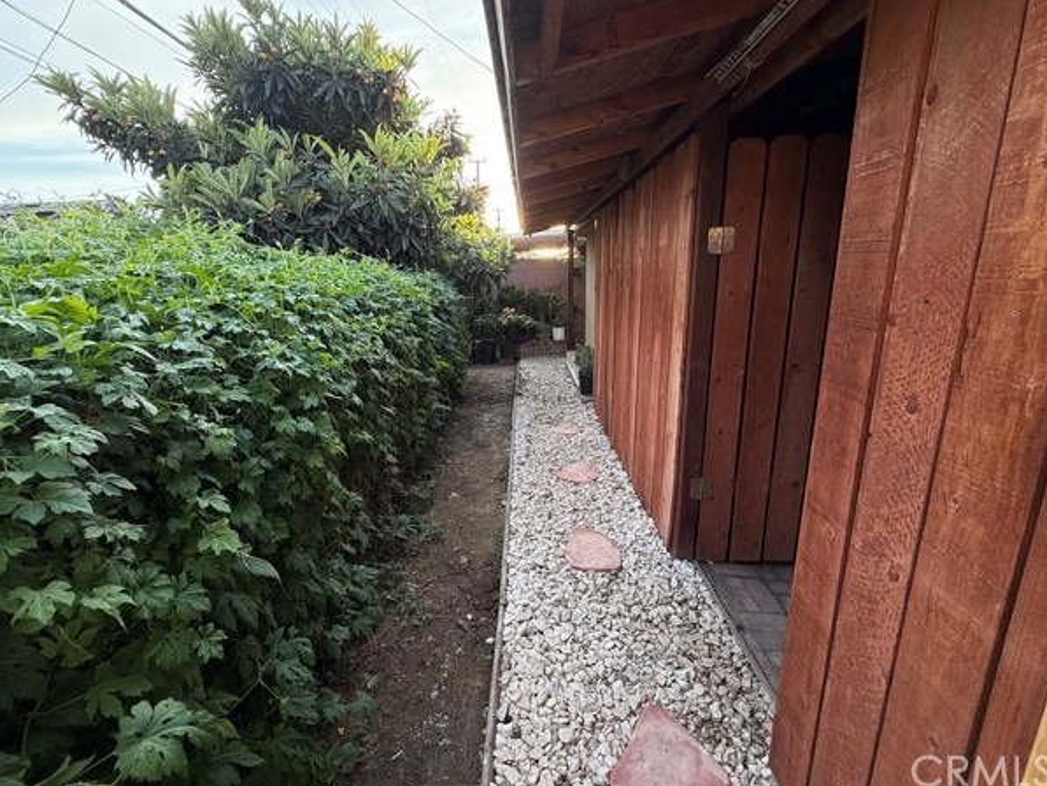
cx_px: 505
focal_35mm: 15
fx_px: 454
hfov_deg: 98.1
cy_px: 375
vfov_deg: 81.7
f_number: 2.2
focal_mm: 2.22
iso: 125
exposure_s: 1/121
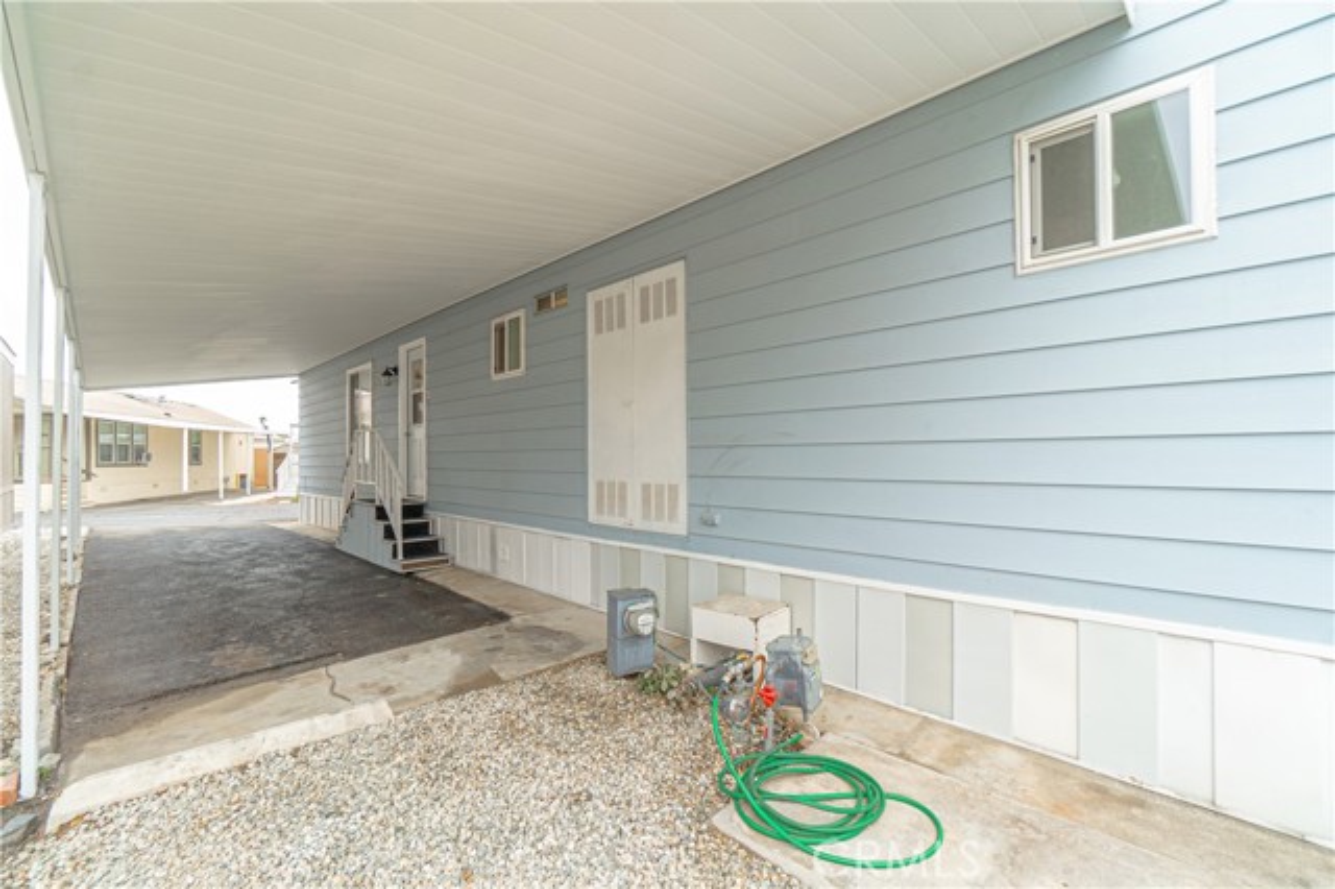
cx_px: 668
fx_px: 556
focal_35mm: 15
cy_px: 444
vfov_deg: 77.3
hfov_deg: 100.4
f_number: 7.1
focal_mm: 10
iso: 100
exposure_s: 1/60
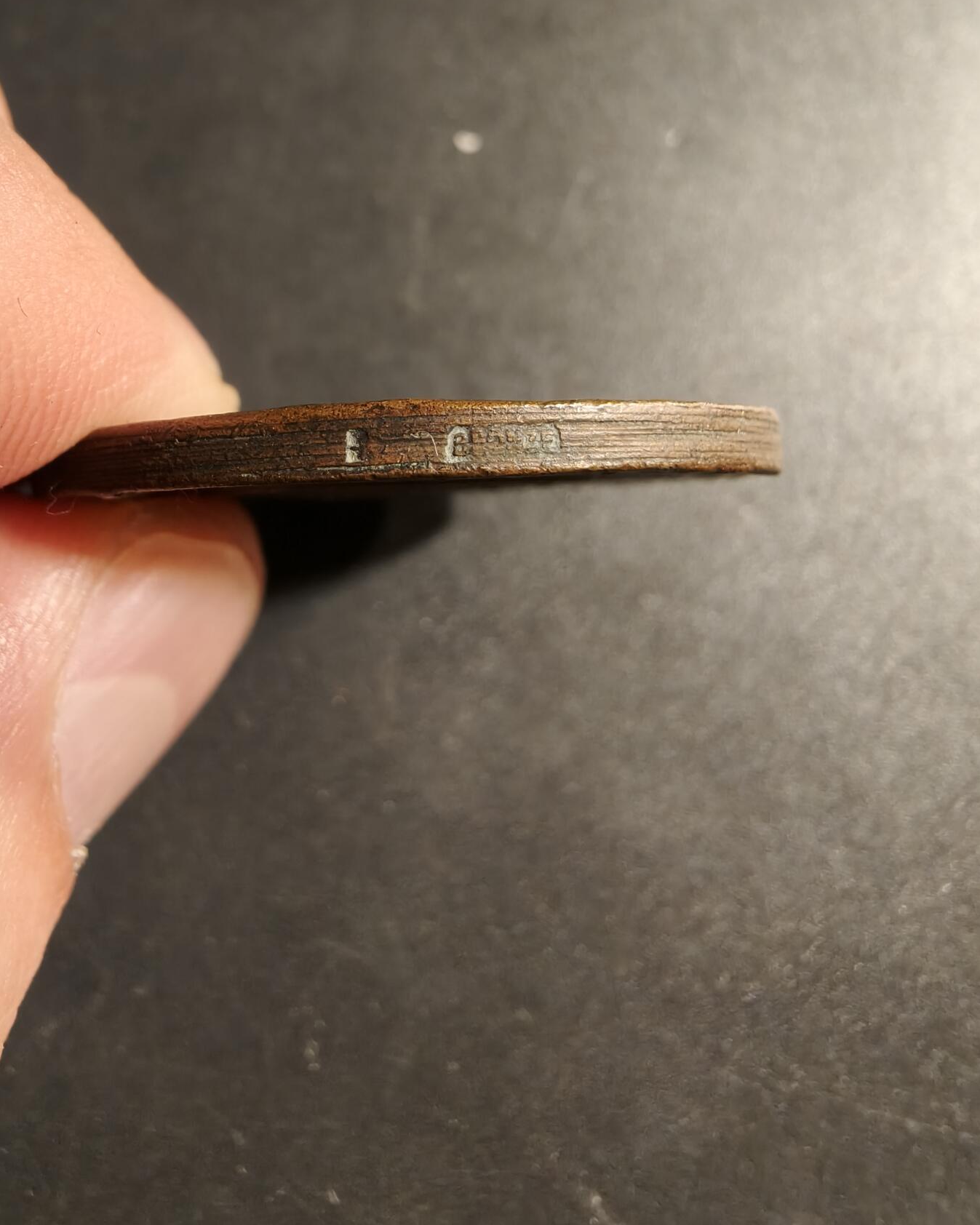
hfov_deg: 58.8
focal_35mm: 24
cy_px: 623
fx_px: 870
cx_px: 490
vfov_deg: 70.3
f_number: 2
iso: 250
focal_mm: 2.32
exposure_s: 1/100
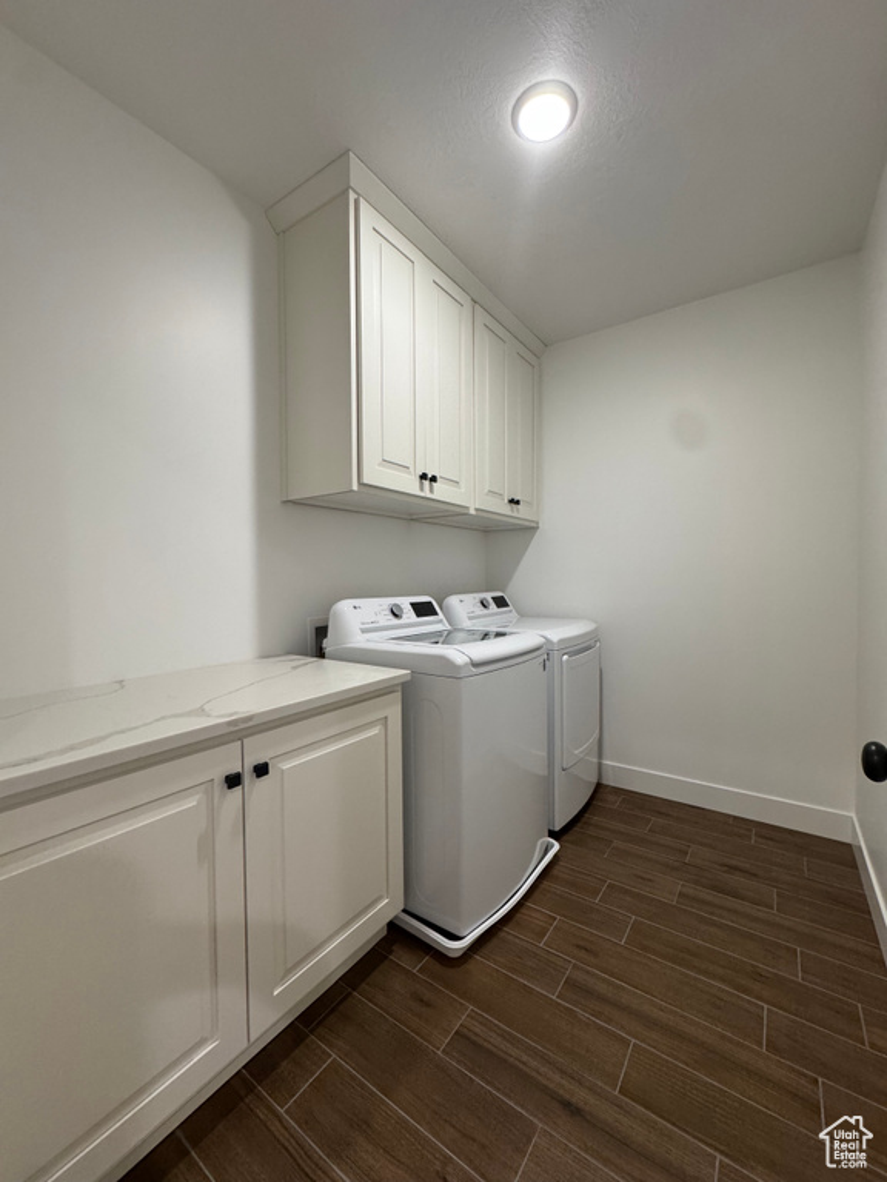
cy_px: 591
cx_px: 444
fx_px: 478
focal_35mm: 14
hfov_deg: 85.7
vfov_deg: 102.1
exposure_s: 1/120
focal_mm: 2.22
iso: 320
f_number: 2.2
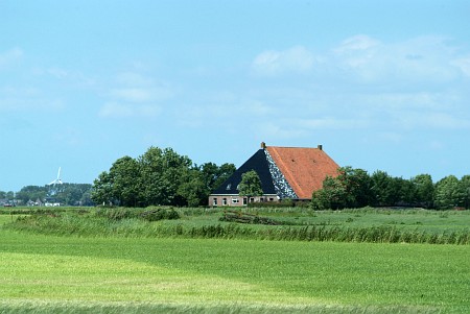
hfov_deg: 10.1
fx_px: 2653
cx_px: 235
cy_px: 157
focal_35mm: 203
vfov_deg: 6.8
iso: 200
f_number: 5.6
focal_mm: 135
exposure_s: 1/1500
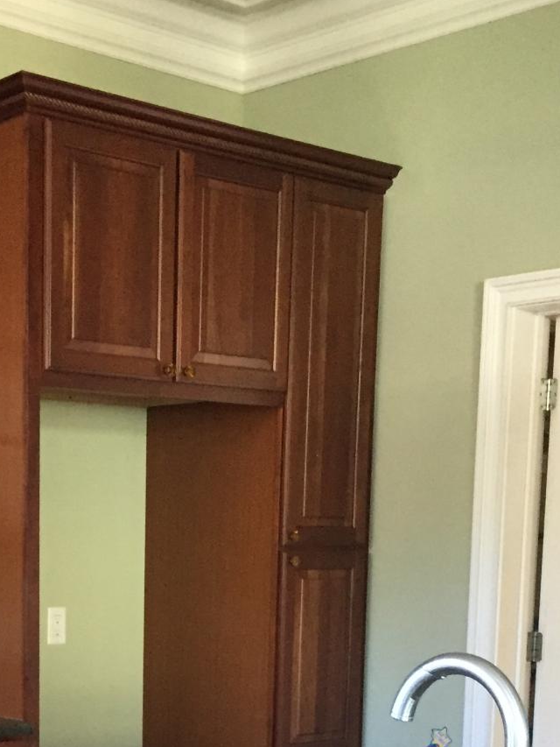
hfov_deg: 21.3
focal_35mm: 68
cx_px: 85
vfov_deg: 26.9
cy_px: 758
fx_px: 1466
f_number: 2.2
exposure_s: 1/30
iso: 250
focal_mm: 4.15
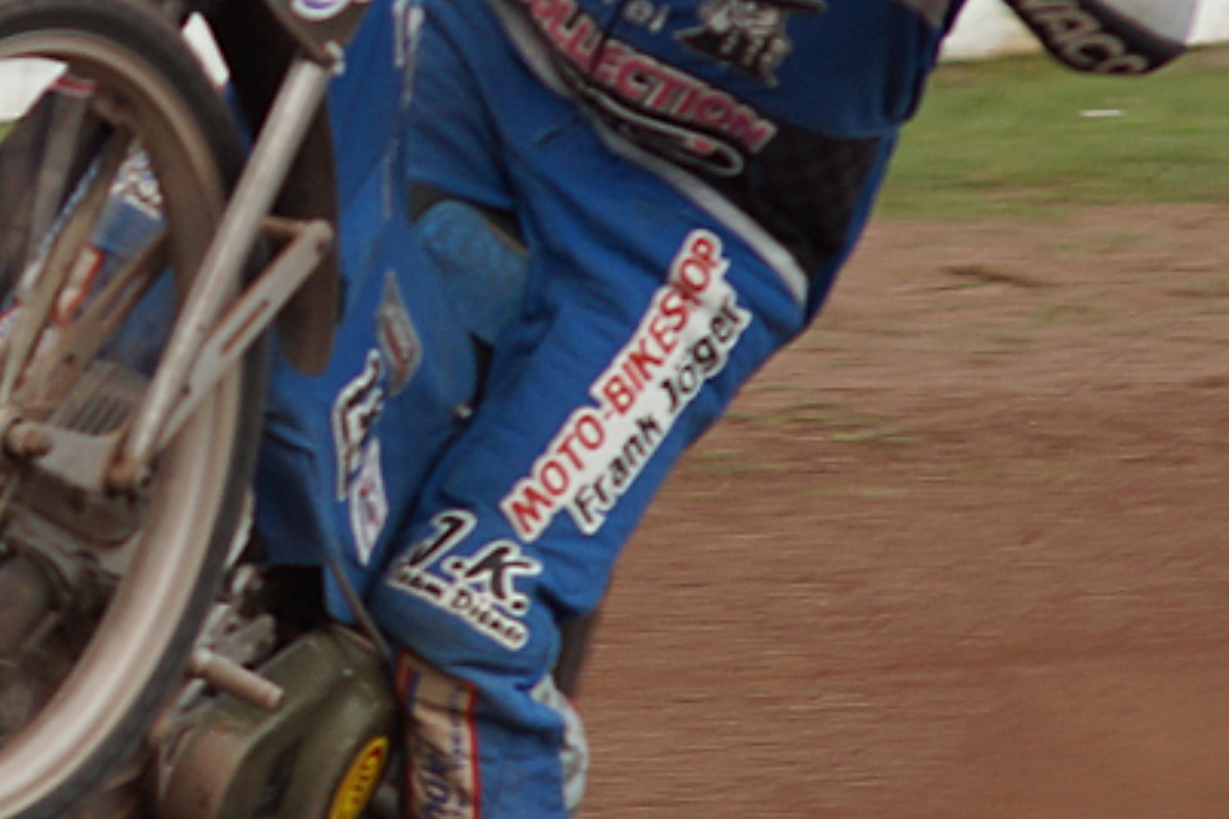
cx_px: 495
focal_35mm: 895
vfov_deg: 1.5
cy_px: 199
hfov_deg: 2.3
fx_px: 30552
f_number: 5.6
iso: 100
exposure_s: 1/500
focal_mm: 200
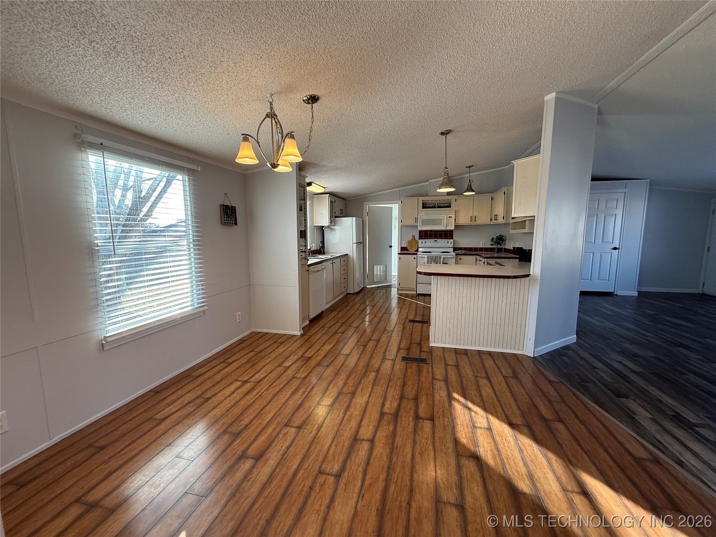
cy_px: 268
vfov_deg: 85.7
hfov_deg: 102.1
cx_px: 358
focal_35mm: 14
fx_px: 290
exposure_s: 1/120
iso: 125
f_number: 2.2
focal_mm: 2.22
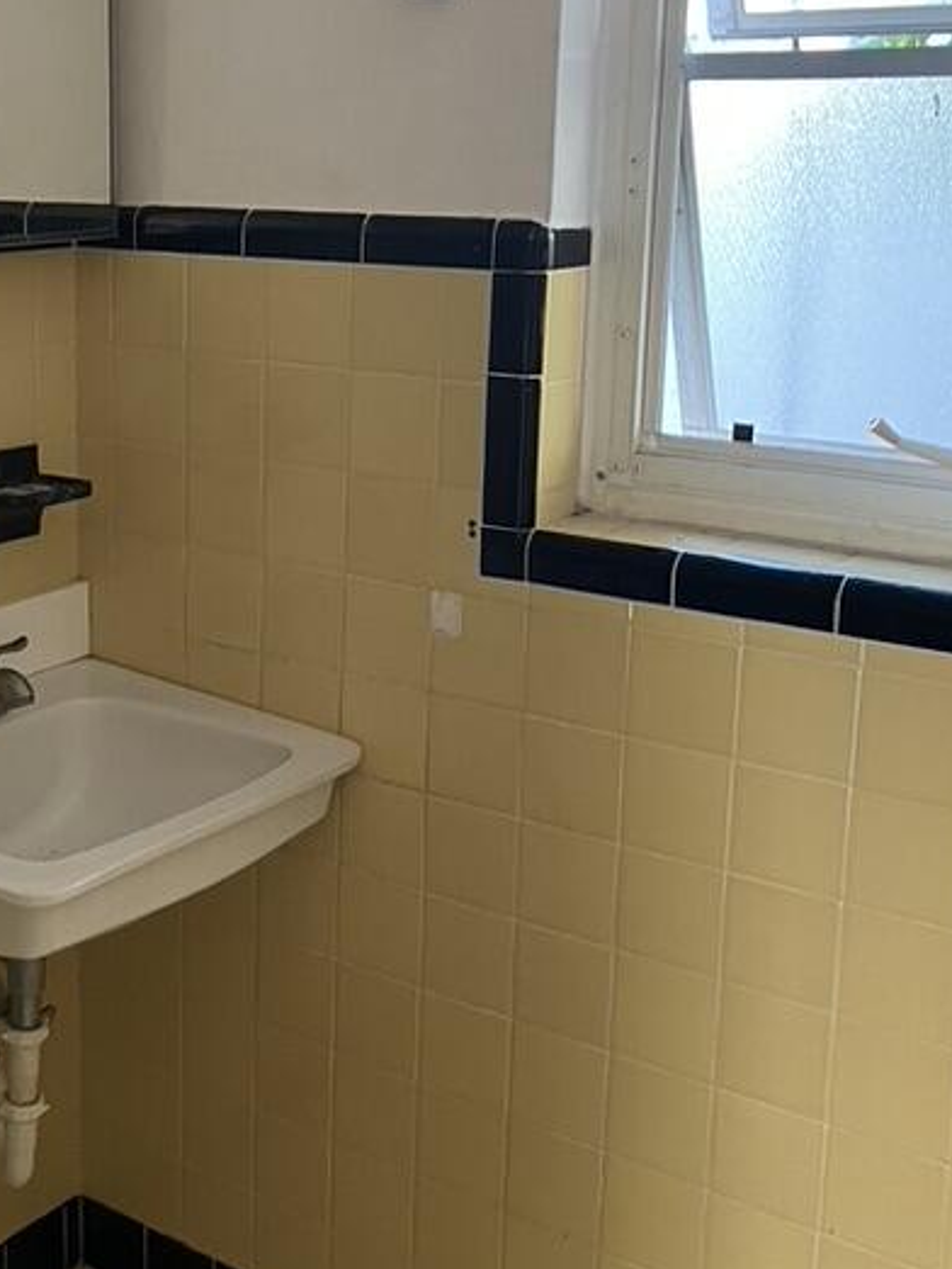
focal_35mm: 49
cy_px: 515
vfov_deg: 38.8
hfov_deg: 28.9
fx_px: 1795
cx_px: 163
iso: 500
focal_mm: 5.1
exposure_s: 1/43
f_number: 1.6
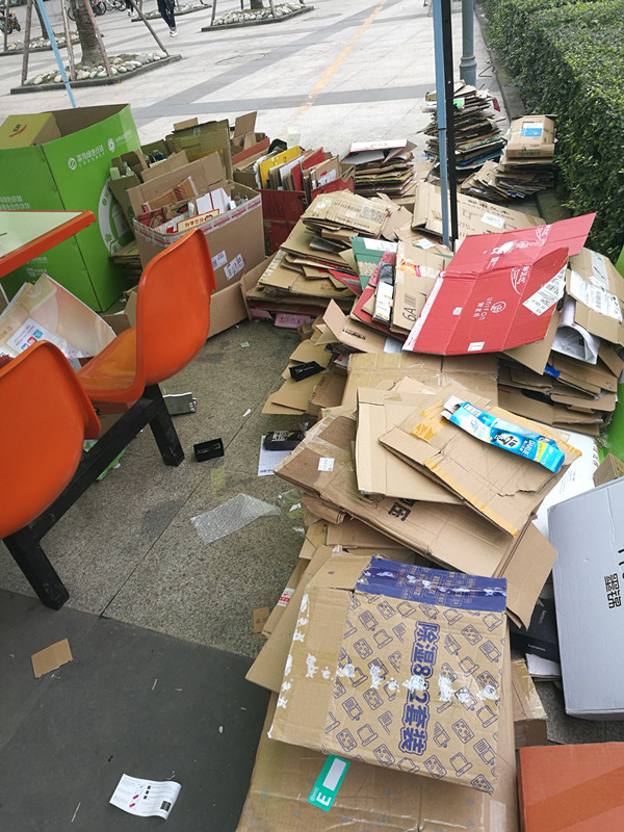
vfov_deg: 65.3
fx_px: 649
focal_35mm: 27
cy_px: 416
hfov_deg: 51.4
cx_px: 312
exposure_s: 1/100
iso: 100
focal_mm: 4.5
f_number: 2.2
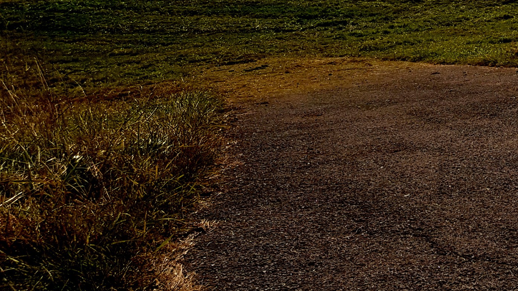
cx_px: 576
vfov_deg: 17.7
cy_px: -101
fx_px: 865
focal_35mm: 63
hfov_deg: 29.8
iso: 40
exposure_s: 1/9376
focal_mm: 4.3
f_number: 1.7
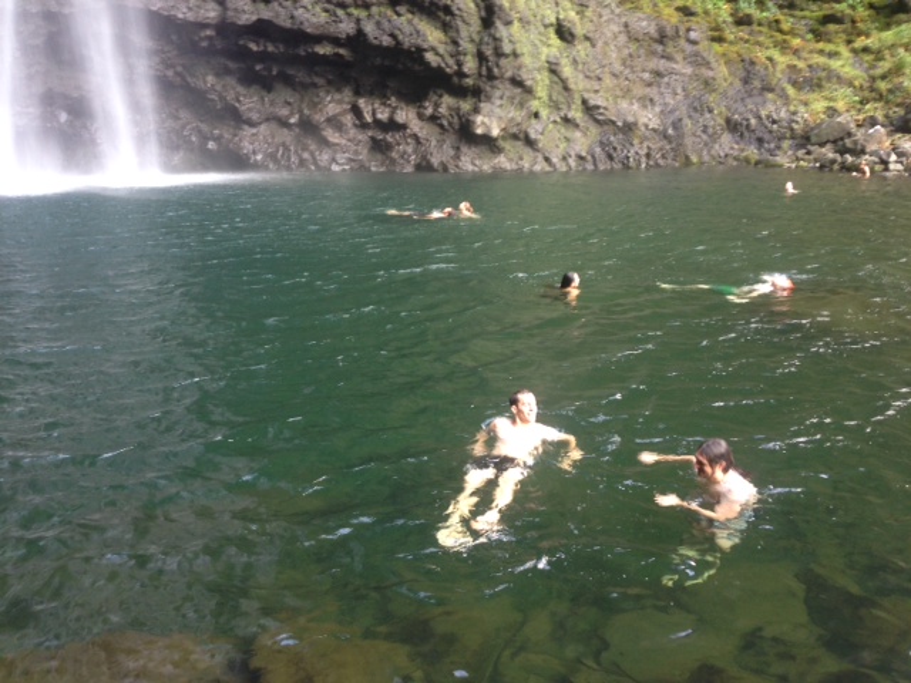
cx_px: 456
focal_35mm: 33
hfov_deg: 55.4
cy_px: 342
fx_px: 868
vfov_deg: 42.9
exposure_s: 1/20
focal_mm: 4.12
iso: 50
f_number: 2.4
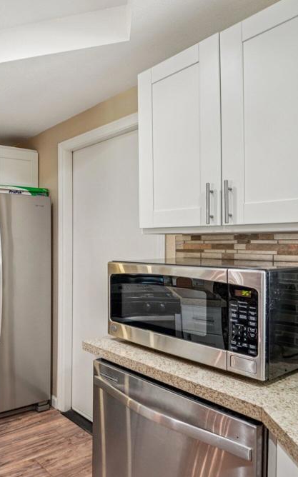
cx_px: -6
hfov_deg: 42.0
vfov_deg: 72.6
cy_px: 243
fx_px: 325
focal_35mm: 25
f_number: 7.1
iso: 400
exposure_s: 1/10
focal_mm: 16
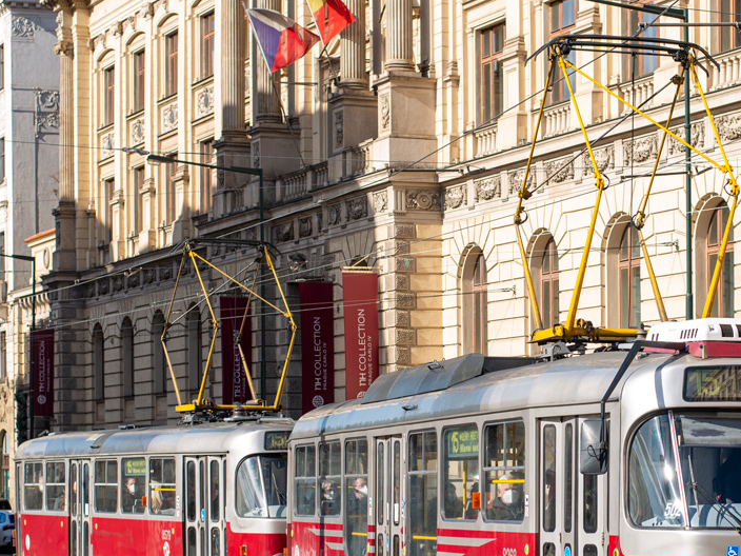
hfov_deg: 23.8
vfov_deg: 18.0
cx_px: 437
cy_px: 346
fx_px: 1755
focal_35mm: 82
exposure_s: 1/400
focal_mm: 50
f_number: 4.5
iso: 100
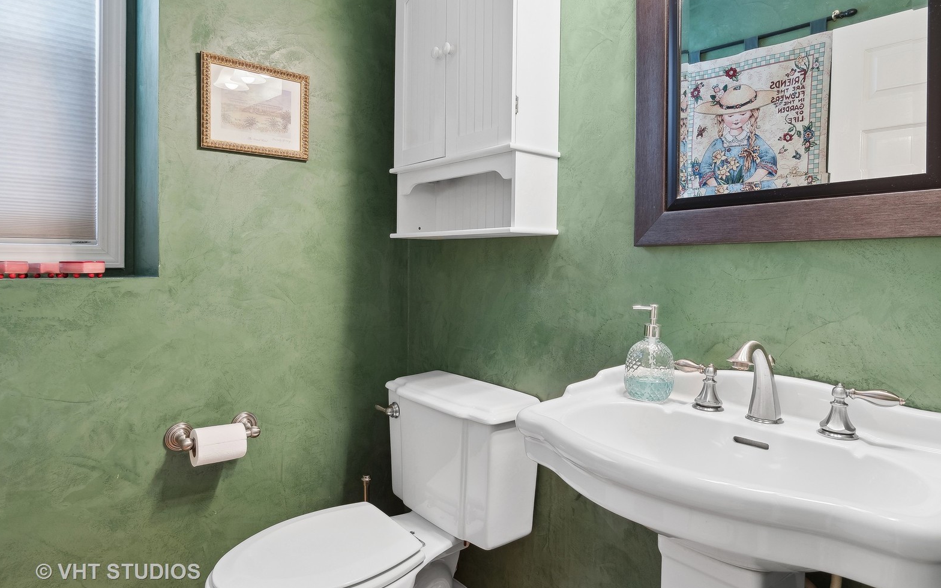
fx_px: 526
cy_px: 281
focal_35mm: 21
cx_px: 470
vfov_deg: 58.4
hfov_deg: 83.6
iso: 320
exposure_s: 1/10
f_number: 8
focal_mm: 13
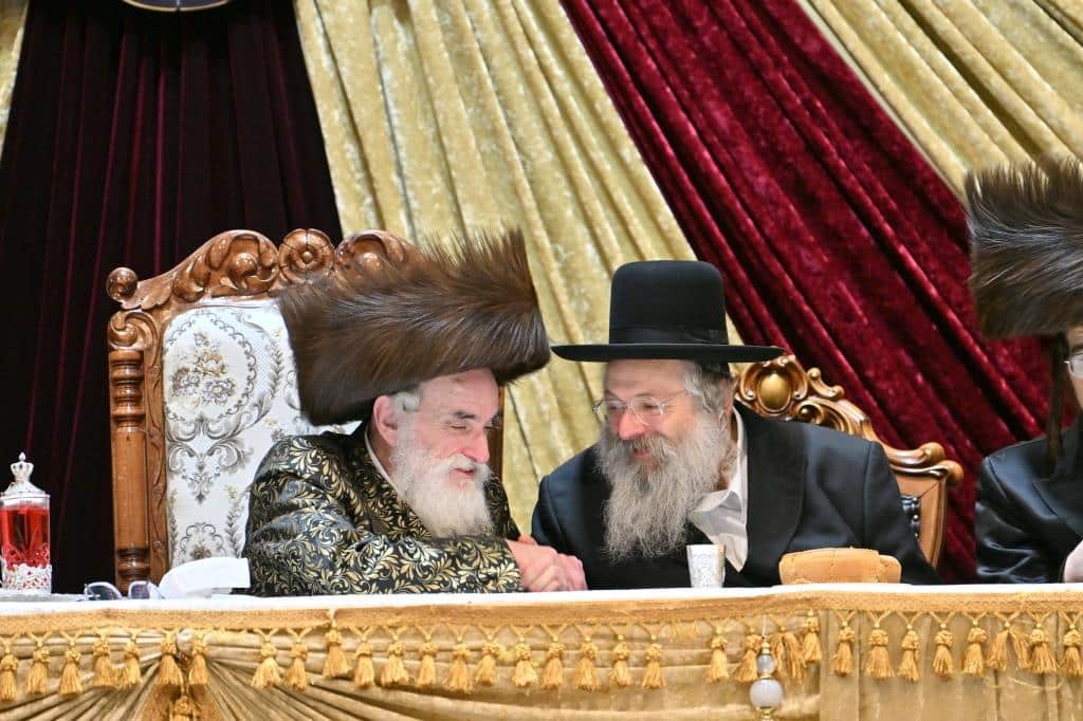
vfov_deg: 4.6
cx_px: 542
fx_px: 9022
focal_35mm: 300
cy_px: 360
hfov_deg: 6.9
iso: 400
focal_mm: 200
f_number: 2.8
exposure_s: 1/200
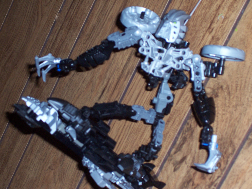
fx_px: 743
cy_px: 94
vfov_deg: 14.5
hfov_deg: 19.3
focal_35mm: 102
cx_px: 126
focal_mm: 16.8
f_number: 4.6
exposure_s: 1/90
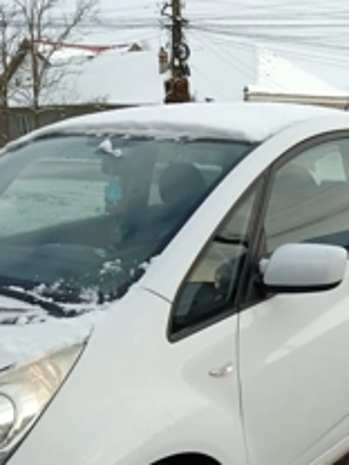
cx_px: 309
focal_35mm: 52
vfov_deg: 35.4
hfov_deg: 27.1
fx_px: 699
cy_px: 387
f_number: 1.9
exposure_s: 1/900
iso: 240
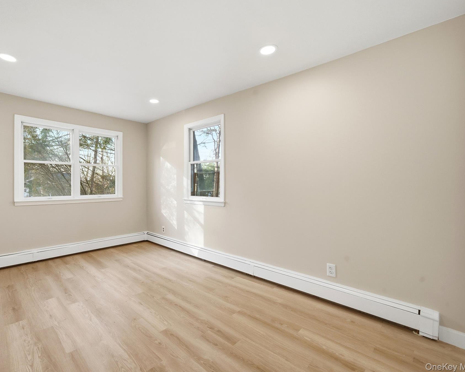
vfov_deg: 80.4
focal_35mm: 16
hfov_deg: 92.5
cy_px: 185
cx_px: 198
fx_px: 220
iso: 500
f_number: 8
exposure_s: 1/640
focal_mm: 14
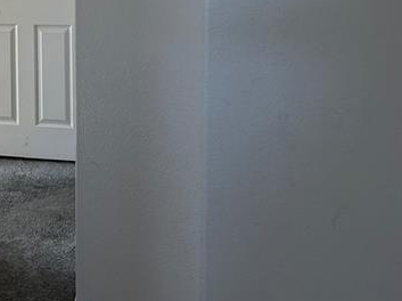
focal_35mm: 59
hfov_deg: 30.3
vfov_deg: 23.2
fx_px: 684
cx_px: -6
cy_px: -34
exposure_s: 1/120
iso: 125
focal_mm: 5.7
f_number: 1.5
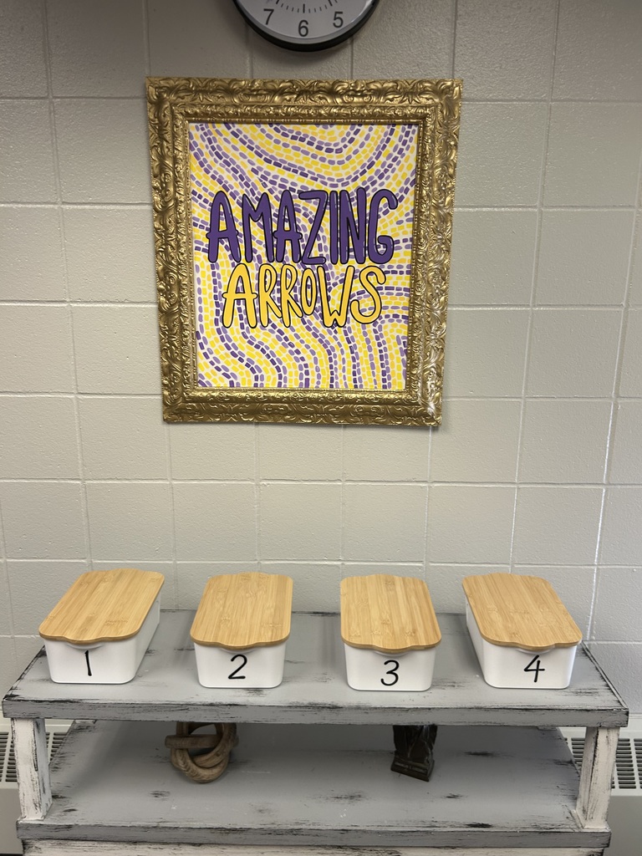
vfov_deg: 67.3
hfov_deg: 53.1
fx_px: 643
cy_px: 428
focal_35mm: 26
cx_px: 321
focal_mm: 5.7
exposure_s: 1/60
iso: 80
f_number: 1.5
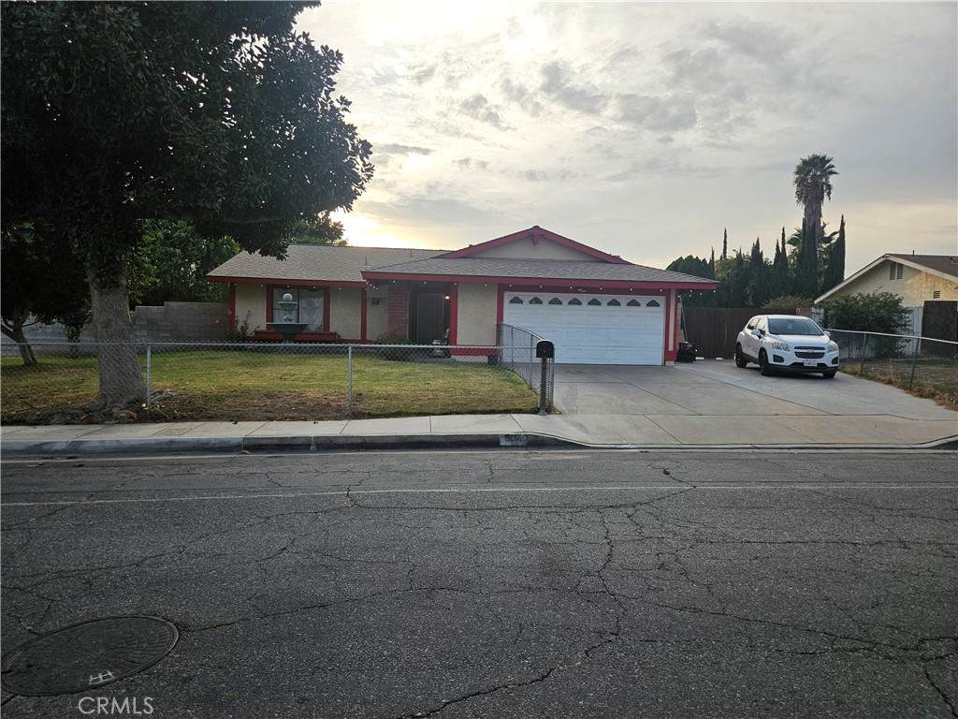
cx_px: 479
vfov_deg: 58.9
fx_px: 637
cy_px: 360
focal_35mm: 23
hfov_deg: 73.9
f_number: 1.8
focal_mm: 5.4
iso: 40
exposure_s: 1/1205
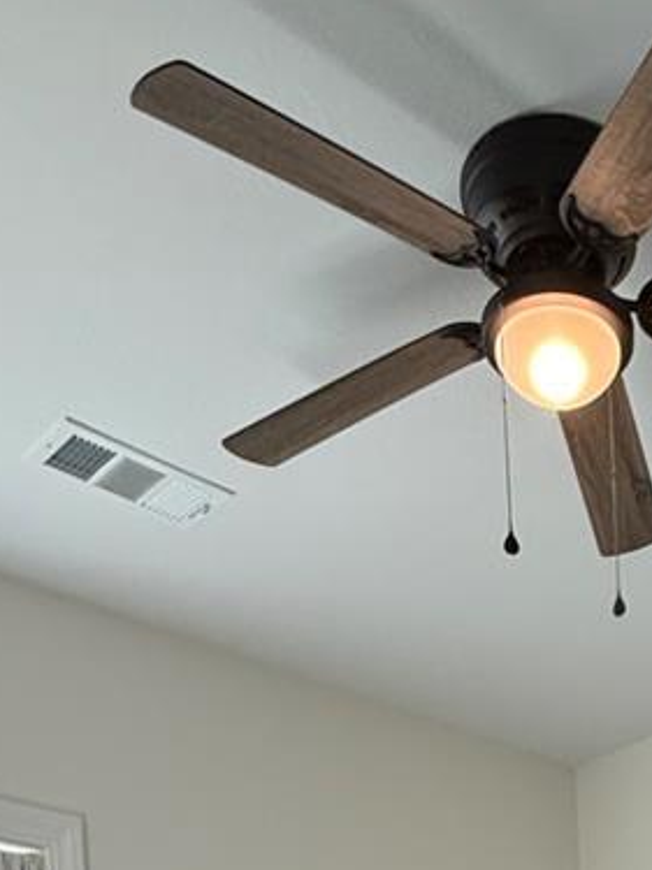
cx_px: 695
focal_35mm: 56
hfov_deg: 24.5
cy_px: 1380
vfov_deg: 24.5
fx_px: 1407
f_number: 2.2
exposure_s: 1/120
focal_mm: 2.22
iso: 160
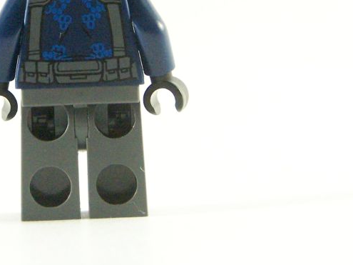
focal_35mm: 242
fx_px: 2467
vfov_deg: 6.1
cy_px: 46
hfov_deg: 8.2
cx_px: 87
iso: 400
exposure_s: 1/60
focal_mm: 19.4
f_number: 3.6
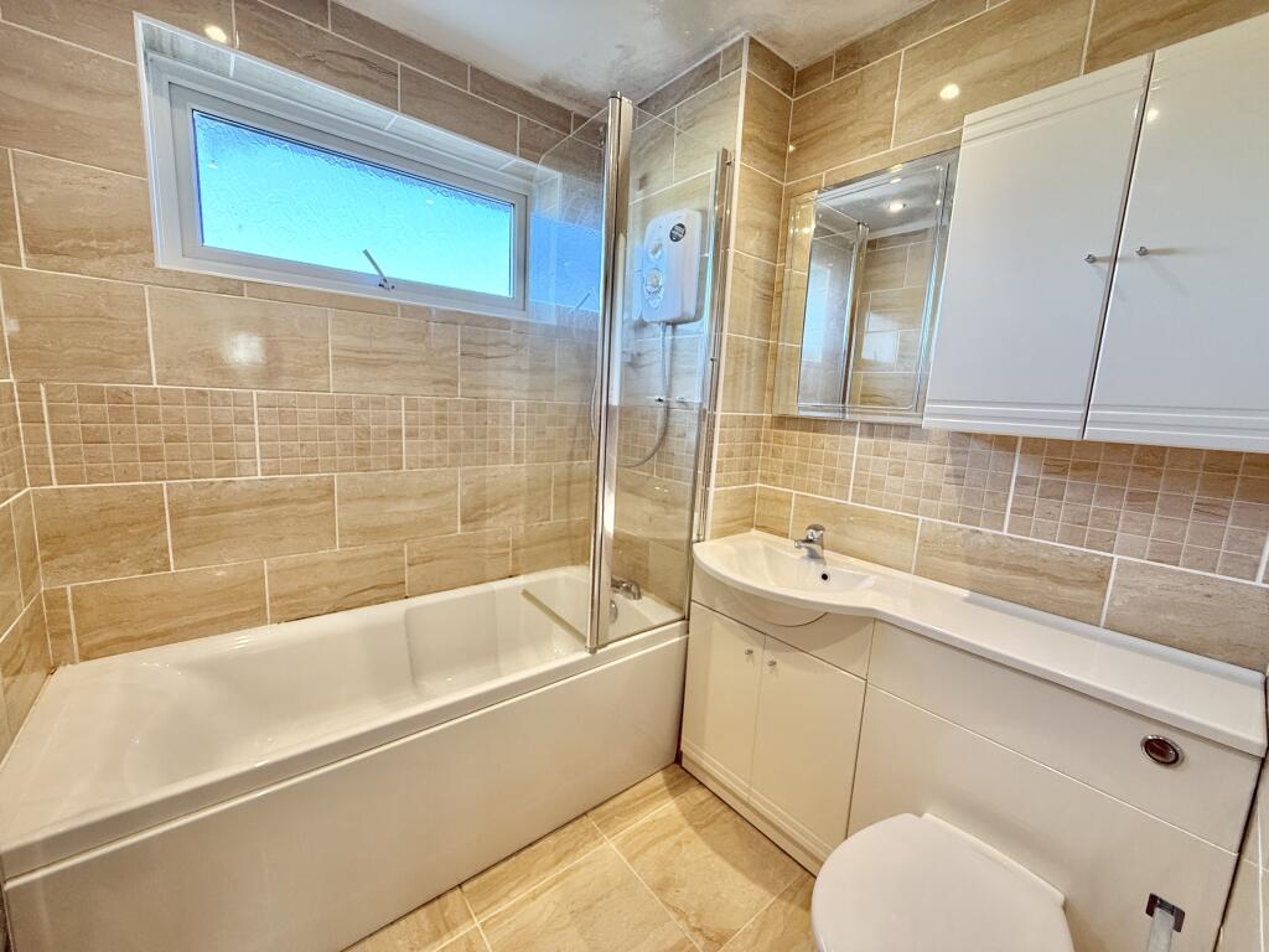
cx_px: 634
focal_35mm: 14
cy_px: 476
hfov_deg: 102.1
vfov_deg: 85.7
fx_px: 513
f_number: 2.2
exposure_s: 1/100
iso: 160
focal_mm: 2.22
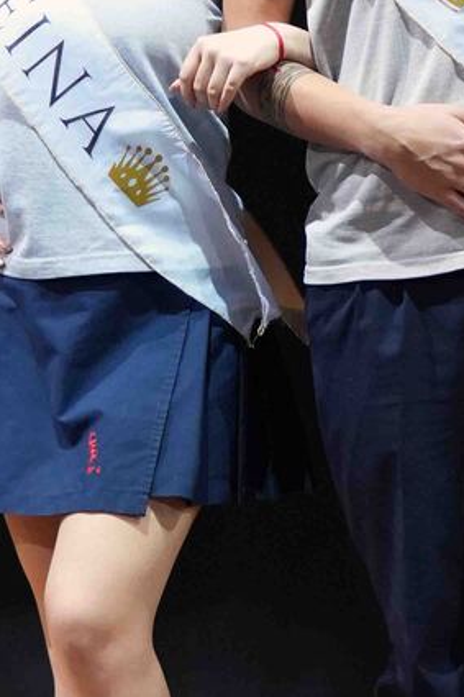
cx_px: 346
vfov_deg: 12.5
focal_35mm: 164
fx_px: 3173
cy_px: 136
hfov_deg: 8.4
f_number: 2
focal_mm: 30
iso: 1600
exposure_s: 1/160
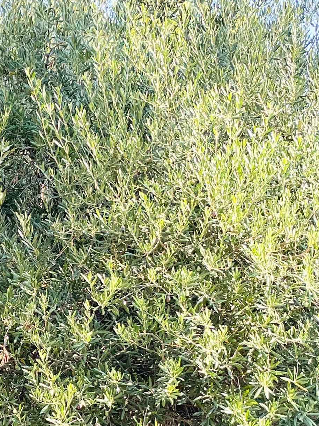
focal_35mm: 86
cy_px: 334
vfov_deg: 22.5
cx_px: 20
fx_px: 1057
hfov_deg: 16.9
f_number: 1.6
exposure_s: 1/1092
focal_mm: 4.2
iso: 50
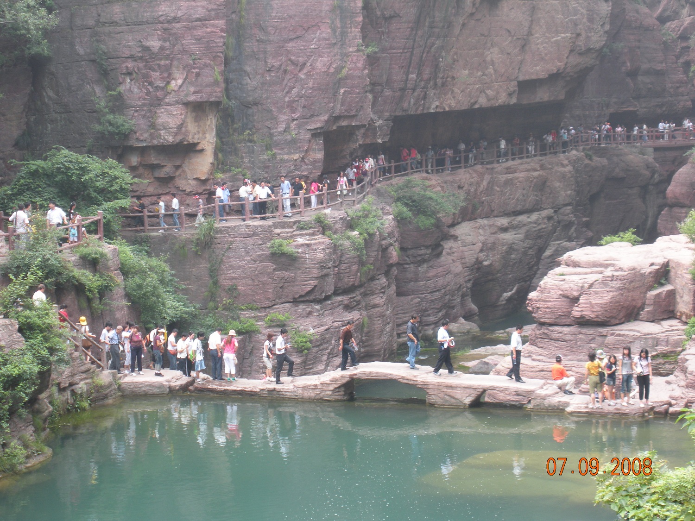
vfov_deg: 22.9
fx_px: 1285
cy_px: 260
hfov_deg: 30.3
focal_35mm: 64
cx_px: 348
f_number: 4.6
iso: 64
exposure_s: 1/37.4
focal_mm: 11.2
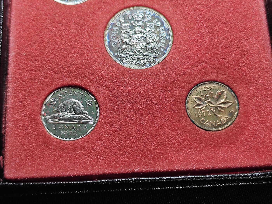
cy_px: 102
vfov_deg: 29.7
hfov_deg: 38.9
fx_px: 385
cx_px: 136
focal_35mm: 49
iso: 100
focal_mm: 5.84
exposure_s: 1/50
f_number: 1.6
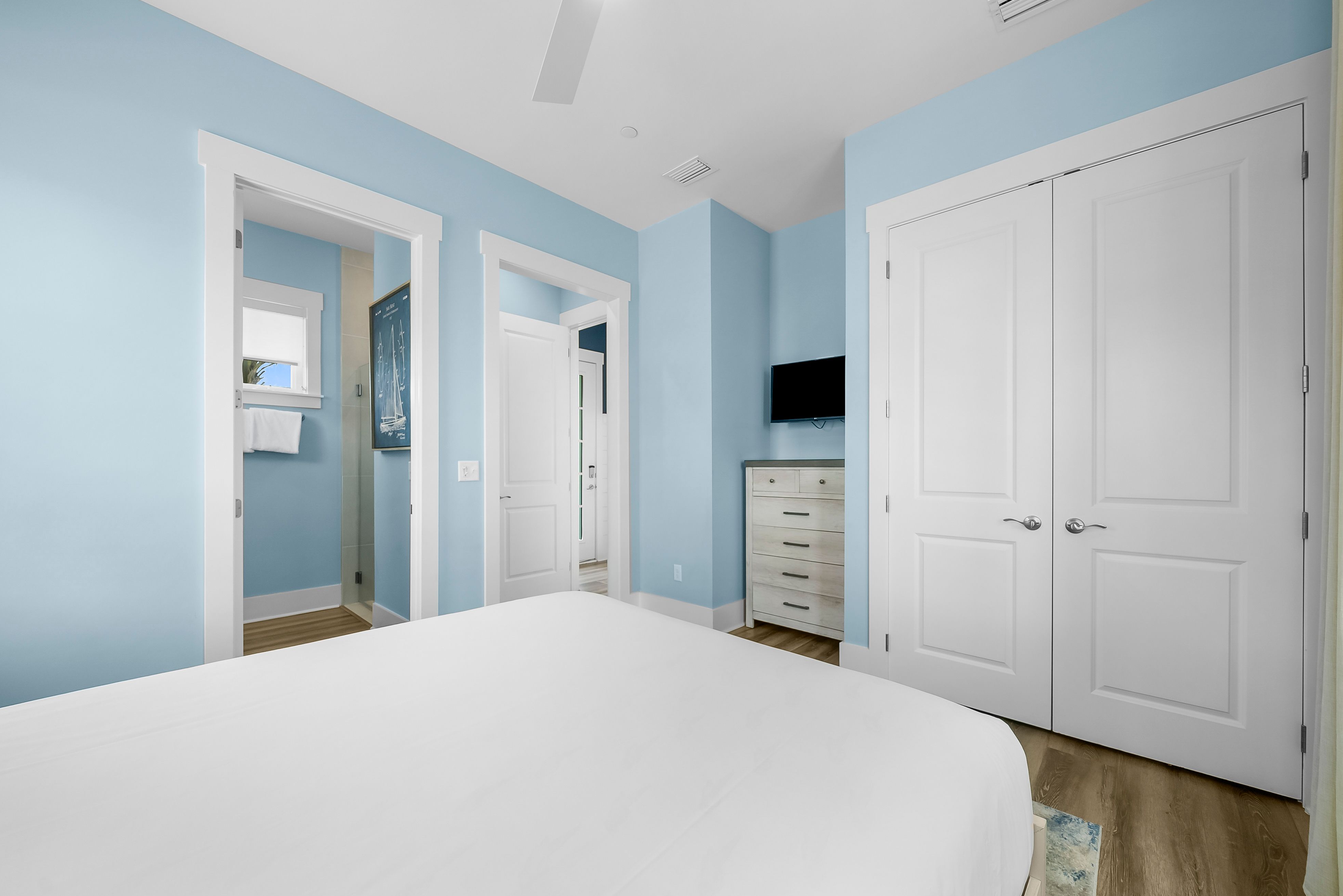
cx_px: 688
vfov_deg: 85.5
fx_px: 485
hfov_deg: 108.3
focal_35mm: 13
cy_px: 463
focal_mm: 12
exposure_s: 1/20
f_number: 8
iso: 400
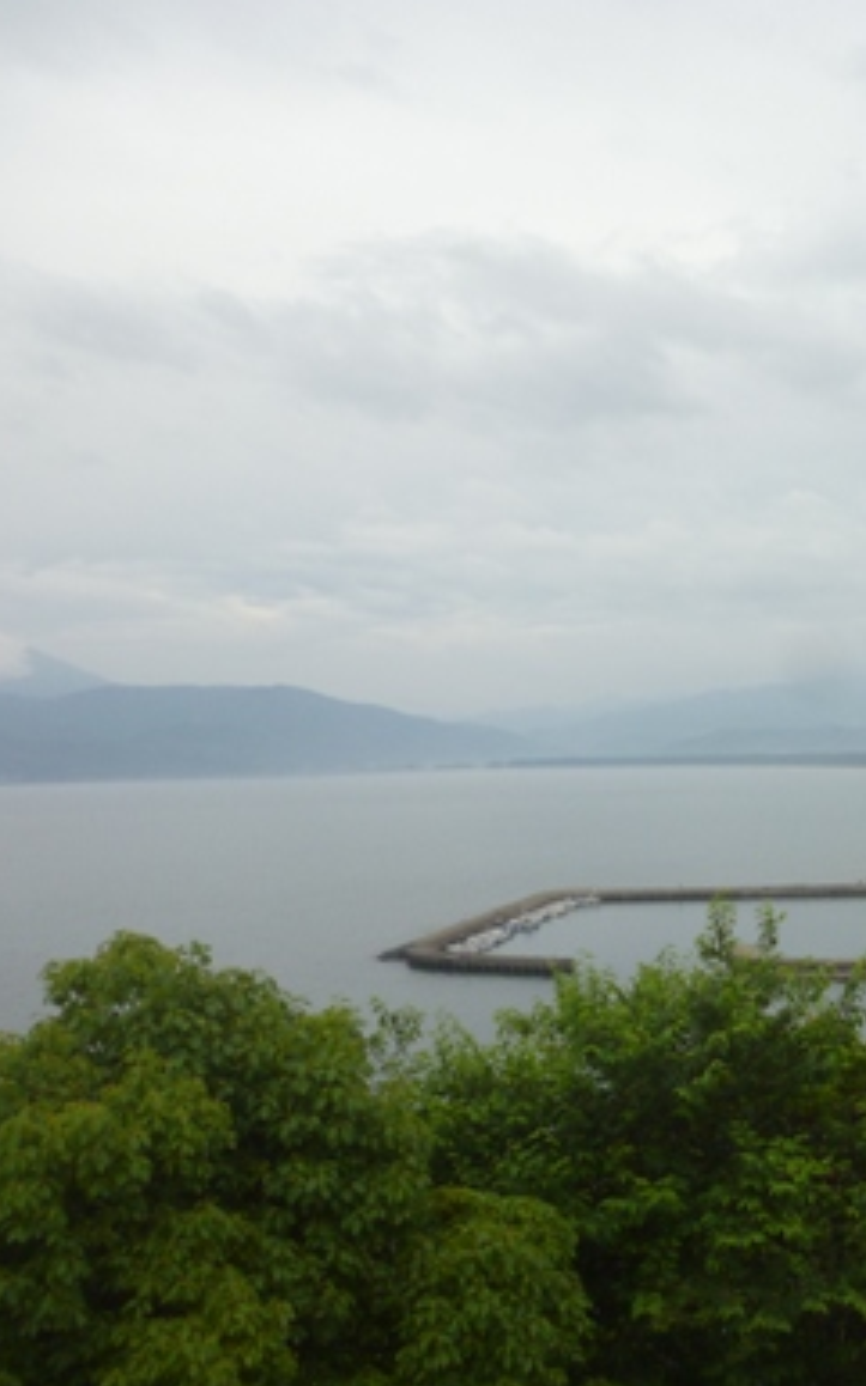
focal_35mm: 40
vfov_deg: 49.3
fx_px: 1512
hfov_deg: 29.6
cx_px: 888
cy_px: 689
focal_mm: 5
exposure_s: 1/160
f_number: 3.1
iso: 100
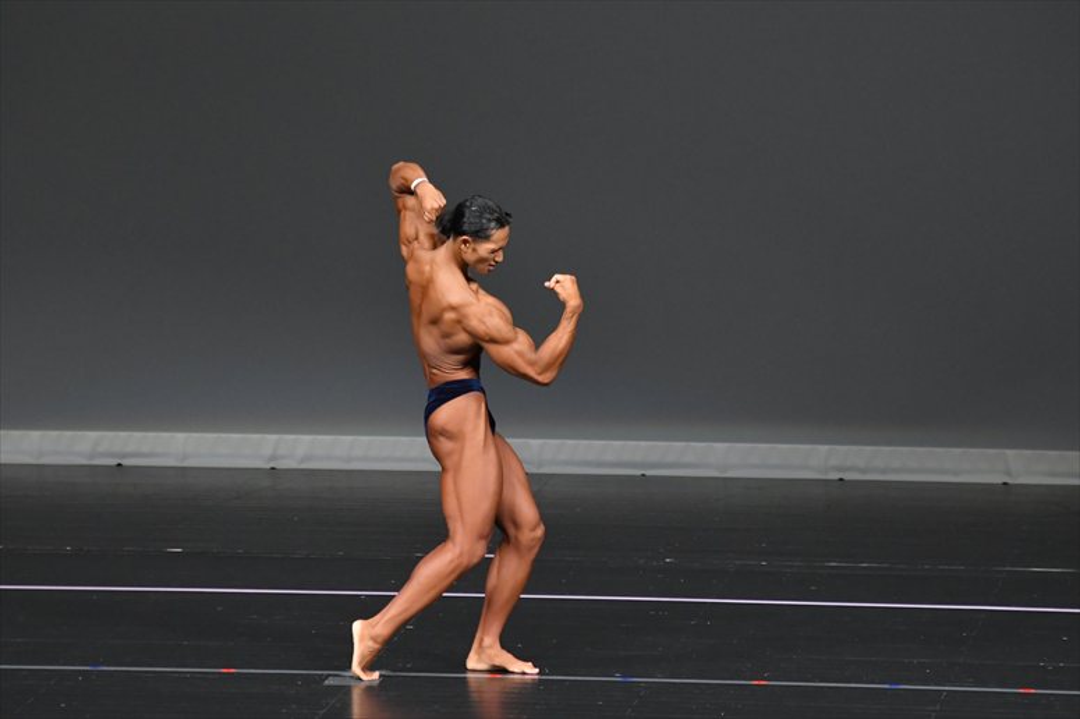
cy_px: 360
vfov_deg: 4.8
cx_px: 540
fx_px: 8546
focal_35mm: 285
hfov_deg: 7.2
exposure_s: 1/400
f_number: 5.6
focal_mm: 190
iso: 4000
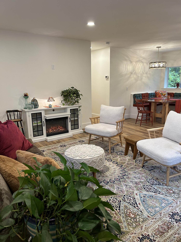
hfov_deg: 53.1
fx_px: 181
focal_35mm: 26
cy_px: 121
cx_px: 90
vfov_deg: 67.3
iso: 125
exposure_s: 1/60
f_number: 1.5
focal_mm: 5.7
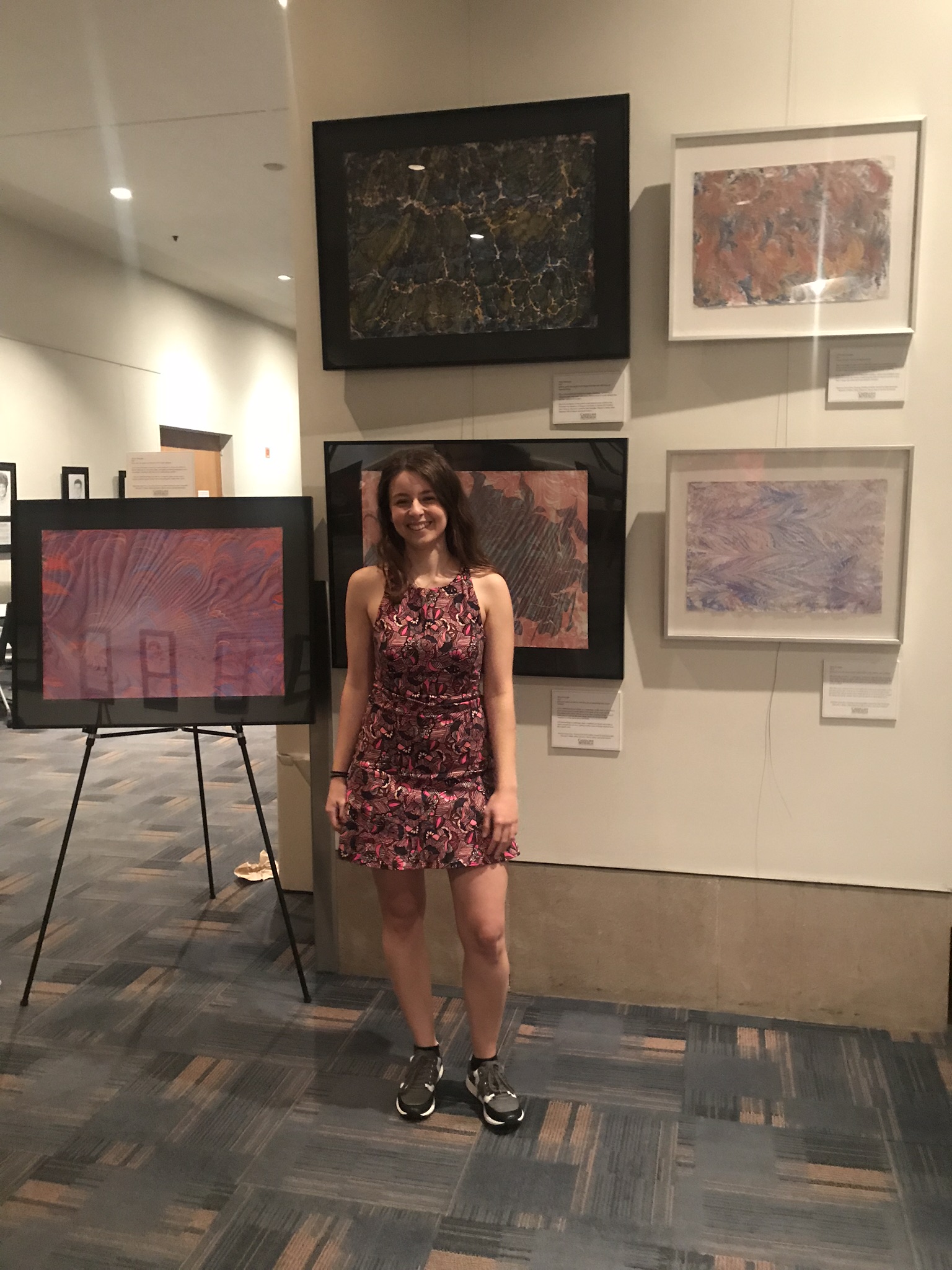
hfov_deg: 49.7
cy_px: 635
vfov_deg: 63.4
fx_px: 1027
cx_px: 476
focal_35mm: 28
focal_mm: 3.99
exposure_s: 1/5
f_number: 1.8
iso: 100
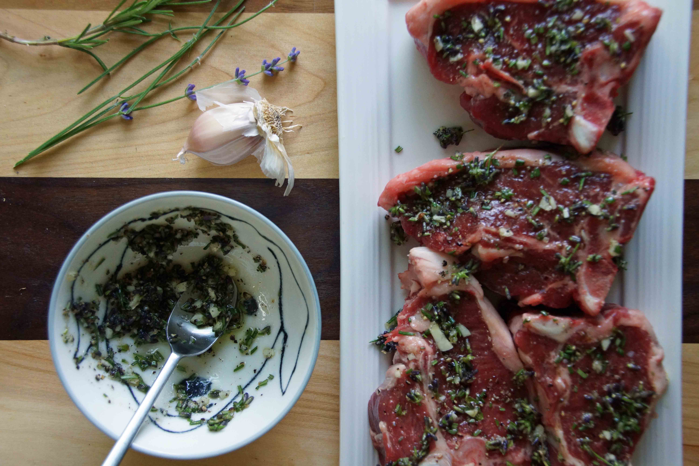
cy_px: 233
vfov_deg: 25.8
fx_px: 1019
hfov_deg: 37.9
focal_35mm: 52
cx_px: 350
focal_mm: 35
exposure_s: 1/60
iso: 800
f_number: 4.5
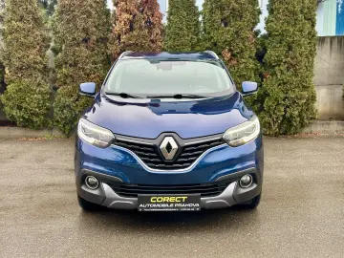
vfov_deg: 30.3
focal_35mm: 48
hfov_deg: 39.7
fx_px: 477
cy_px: 129
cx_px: 172
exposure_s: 1/121
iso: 50
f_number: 1.78
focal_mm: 6.86
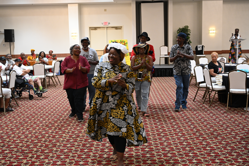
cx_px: 124
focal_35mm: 45
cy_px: 83
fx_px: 311
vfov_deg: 29.9
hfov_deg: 43.6
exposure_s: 1/50
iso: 2000
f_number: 5.6
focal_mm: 45
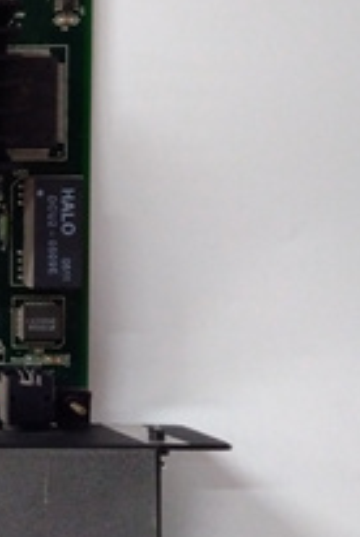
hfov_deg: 16.8
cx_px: -282
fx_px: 1017
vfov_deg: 29.6
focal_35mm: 68
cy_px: 231
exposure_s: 1/33
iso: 674
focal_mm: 3.79
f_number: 2
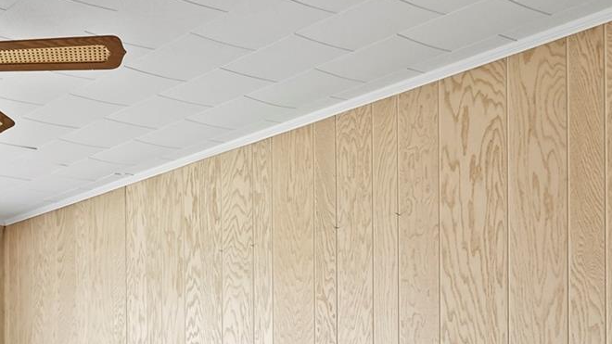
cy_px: 399
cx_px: -75
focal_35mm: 52
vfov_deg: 21.6
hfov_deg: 34.1
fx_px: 844
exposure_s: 1/3
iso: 800
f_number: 7.1
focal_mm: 16
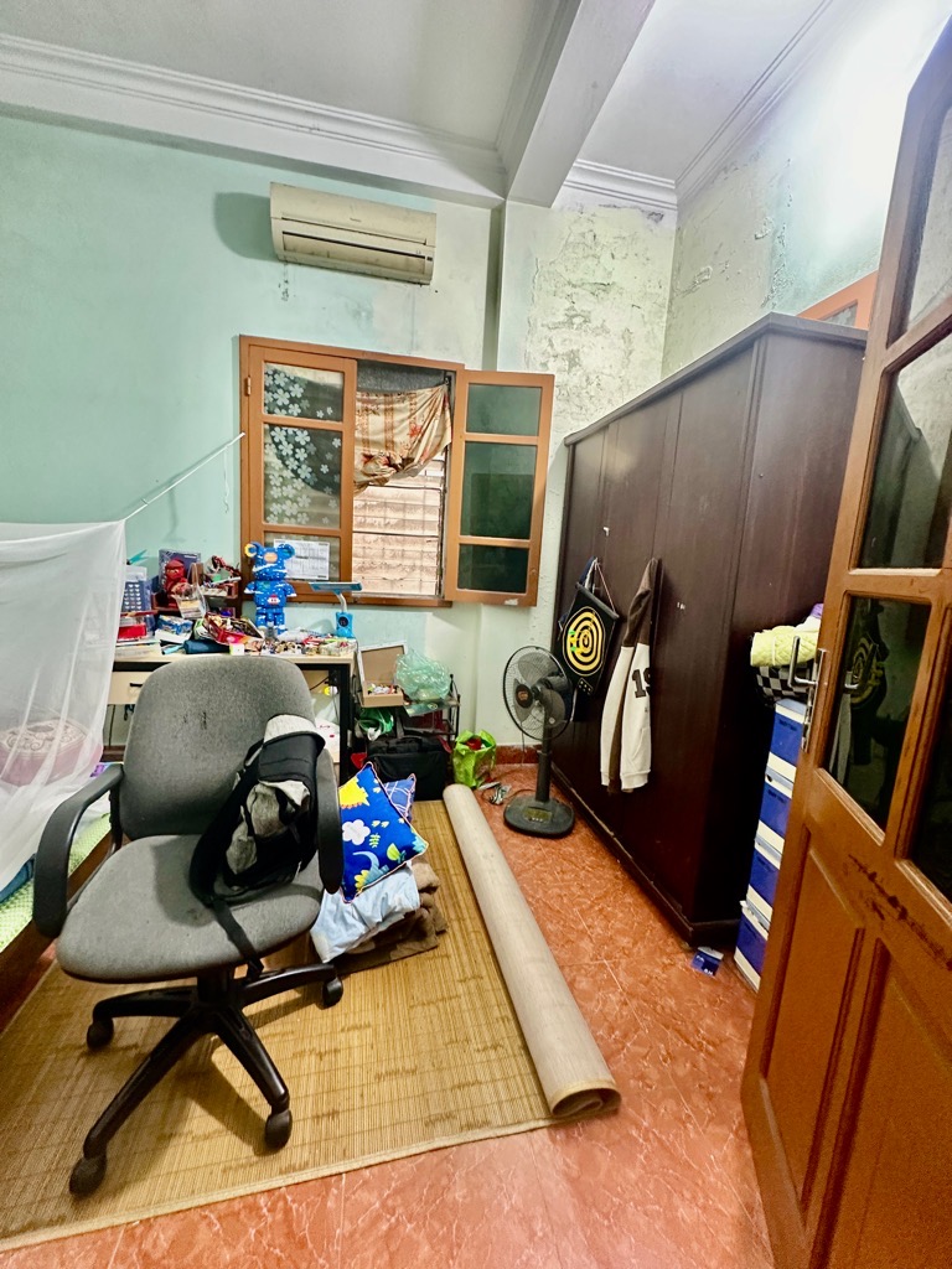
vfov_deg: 102.1
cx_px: 476
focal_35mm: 14
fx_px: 513
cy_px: 634
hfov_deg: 85.7
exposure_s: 1/50
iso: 400
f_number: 2.2
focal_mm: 2.22
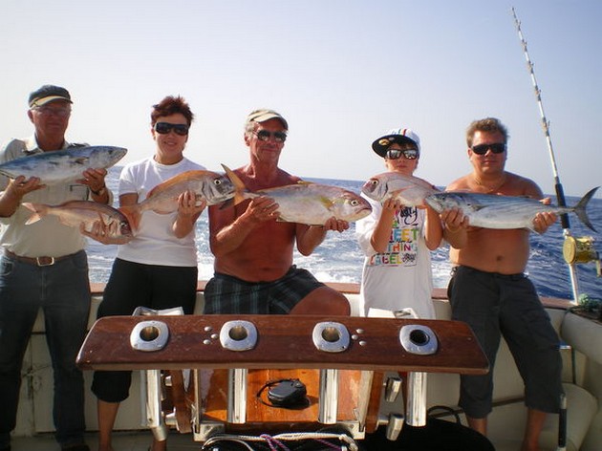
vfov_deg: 39.6
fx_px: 626
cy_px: 226
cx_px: 301
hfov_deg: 51.4
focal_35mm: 36
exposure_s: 1/400
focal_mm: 6.3
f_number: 4.6
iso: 50
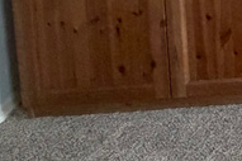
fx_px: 524
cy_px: -183
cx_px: 598
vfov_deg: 14.0
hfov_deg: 14.6
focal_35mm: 78
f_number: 2.2
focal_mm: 2.22
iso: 320
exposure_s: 1/60
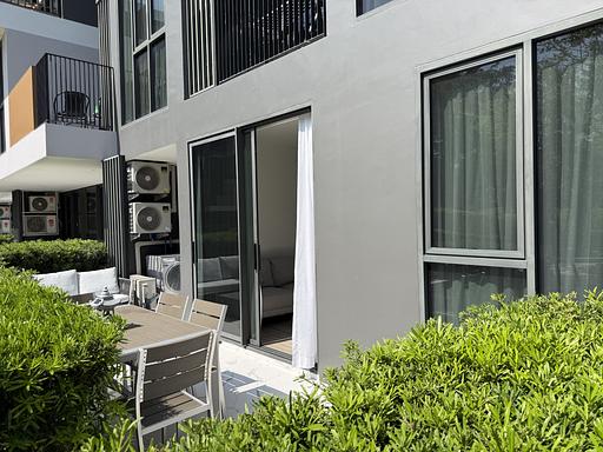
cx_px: 302
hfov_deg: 71.6
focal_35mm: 24
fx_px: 418
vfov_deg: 56.8
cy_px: 226
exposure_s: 1/3953
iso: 100
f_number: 1.78
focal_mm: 6.76
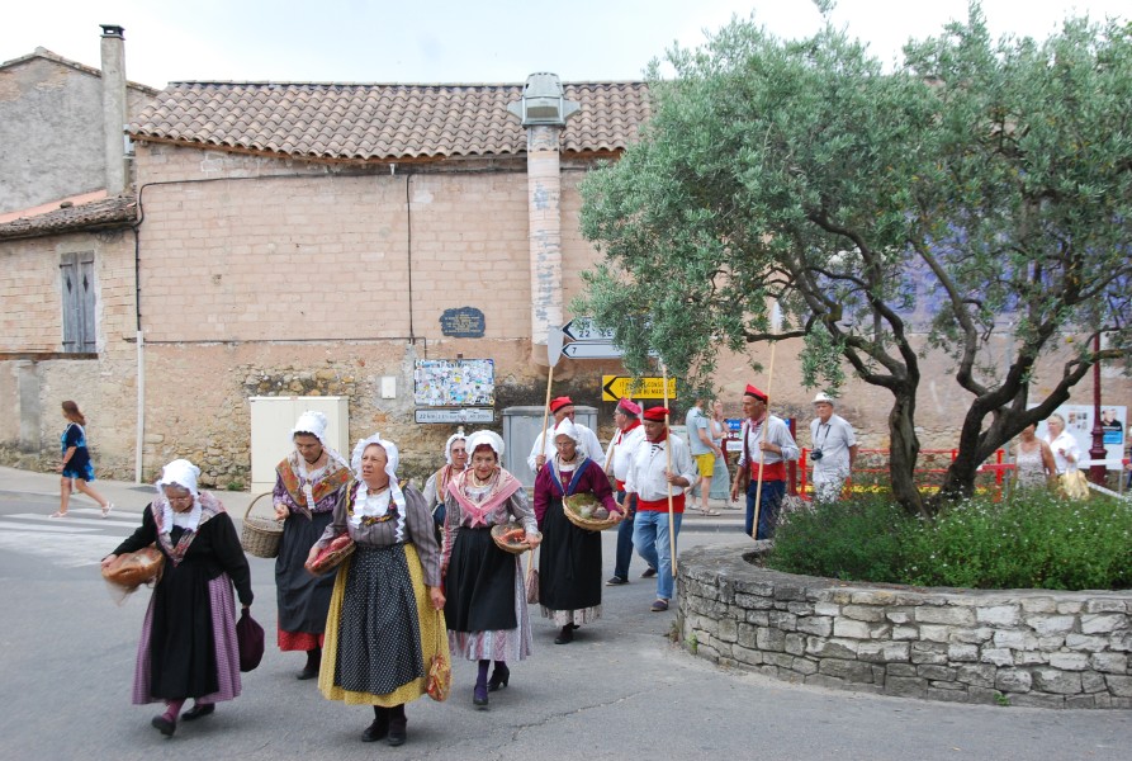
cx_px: 566
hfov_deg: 44.9
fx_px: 1371
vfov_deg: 31.0
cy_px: 380
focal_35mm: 44
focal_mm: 29
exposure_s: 1/250
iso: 400
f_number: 8
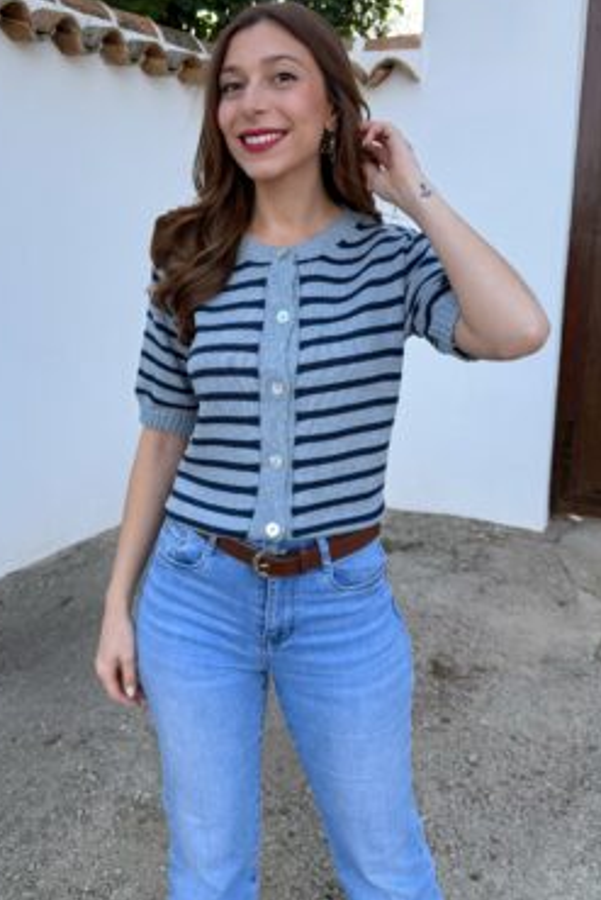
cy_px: 421
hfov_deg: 48.0
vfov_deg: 67.3
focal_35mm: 27
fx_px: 675
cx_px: 290
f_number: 1.78
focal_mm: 6.76
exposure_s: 1/805
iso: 80
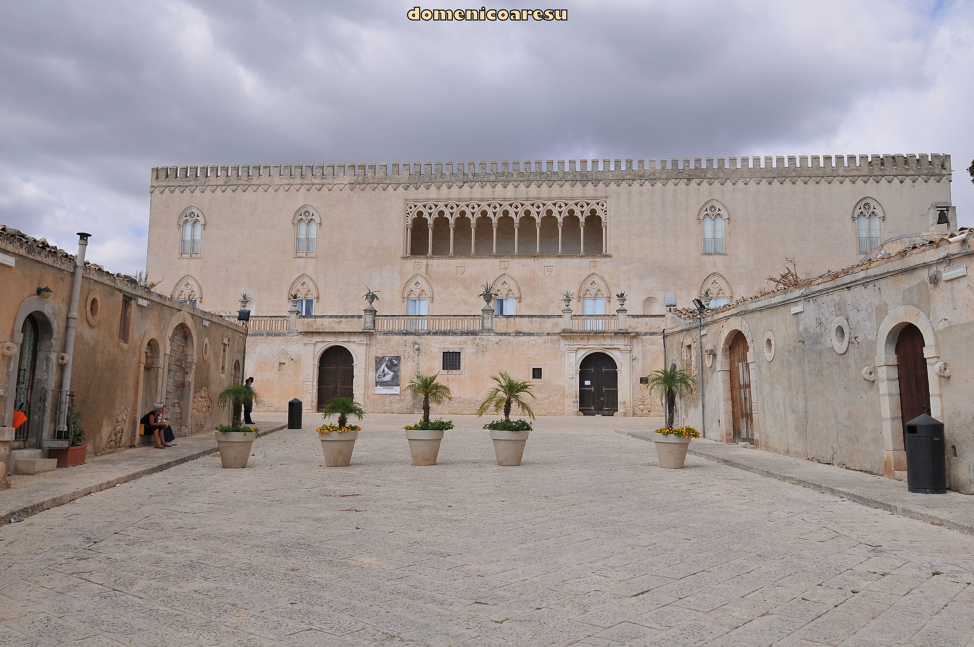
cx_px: 487
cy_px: 324
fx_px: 811
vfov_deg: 43.5
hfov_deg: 62.0
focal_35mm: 30
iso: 200
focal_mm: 20
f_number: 11
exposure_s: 1/500
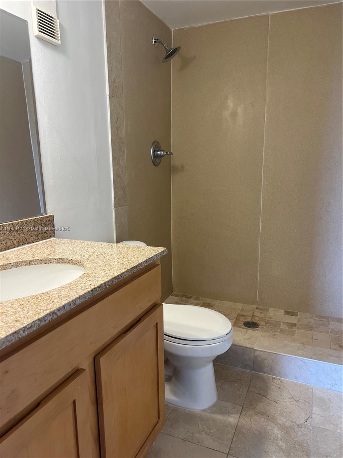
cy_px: 229
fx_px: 344
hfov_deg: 53.1
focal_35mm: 26
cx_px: 172
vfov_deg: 67.3
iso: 125
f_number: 1.5
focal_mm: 5.7
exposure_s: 1/120
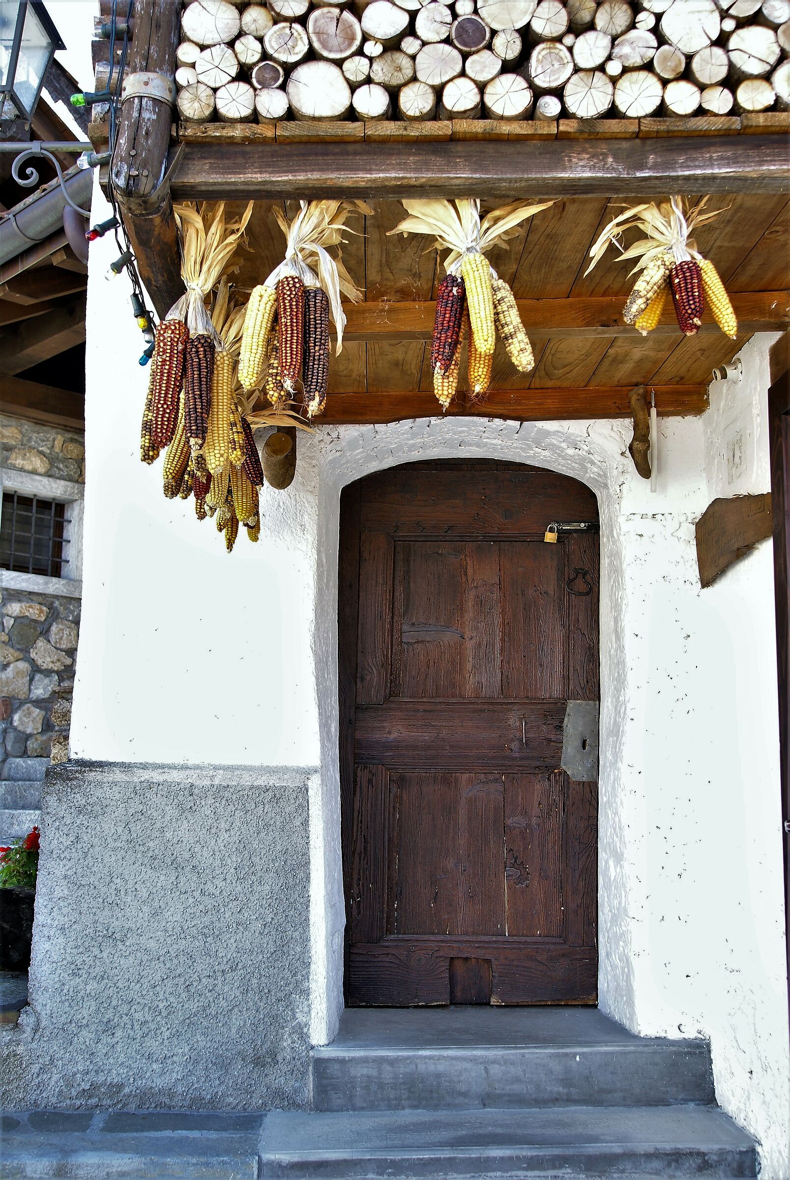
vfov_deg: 53.1
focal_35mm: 36
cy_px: 590
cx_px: 395
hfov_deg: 37.0
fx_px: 1181
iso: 100
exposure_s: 1/40
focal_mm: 24
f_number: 4
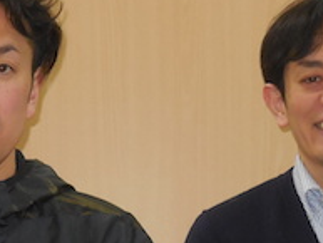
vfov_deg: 6.8
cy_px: 204
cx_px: 115
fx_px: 2045
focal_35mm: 219
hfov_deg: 9.0
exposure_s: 1/60
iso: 450
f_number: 4.2
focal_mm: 10.9
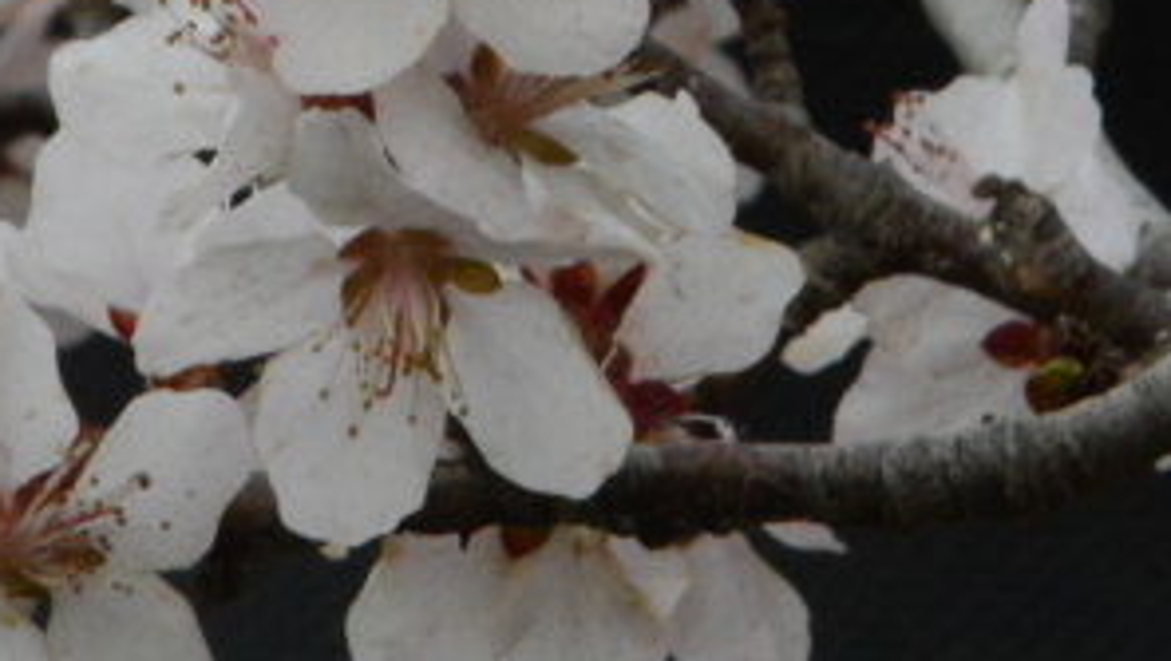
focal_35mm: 1628
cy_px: -168
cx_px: 491
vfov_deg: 0.7
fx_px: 50586
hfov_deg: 1.3
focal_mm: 300
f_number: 32
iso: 3600
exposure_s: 1/250
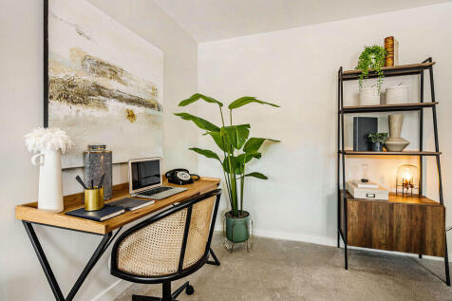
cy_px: 150
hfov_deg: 93.3
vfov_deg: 70.4
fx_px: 213
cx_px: 226
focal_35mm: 17
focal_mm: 17
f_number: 6.3
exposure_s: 1/15
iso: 100
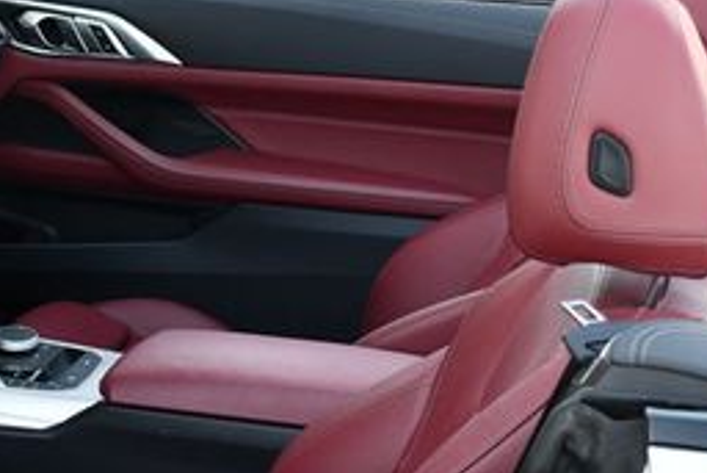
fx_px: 1768
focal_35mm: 90
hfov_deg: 22.1
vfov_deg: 15.0
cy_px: 451
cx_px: 83
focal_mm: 18
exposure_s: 1/250
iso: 400
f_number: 4
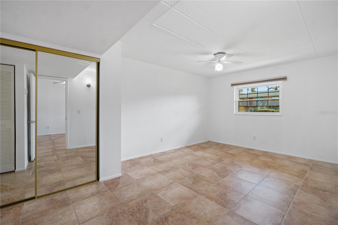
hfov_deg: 100.4
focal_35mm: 15
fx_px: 141
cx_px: 169
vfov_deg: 77.3
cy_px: 112
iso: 100
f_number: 8
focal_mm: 10
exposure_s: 1/2
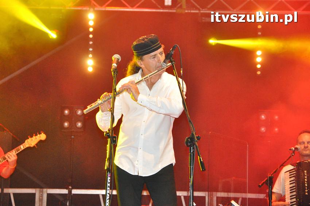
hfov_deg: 19.5
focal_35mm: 105
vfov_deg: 13.0
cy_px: 103
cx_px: 155
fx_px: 903
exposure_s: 1/60
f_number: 5.6
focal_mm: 70
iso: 3200
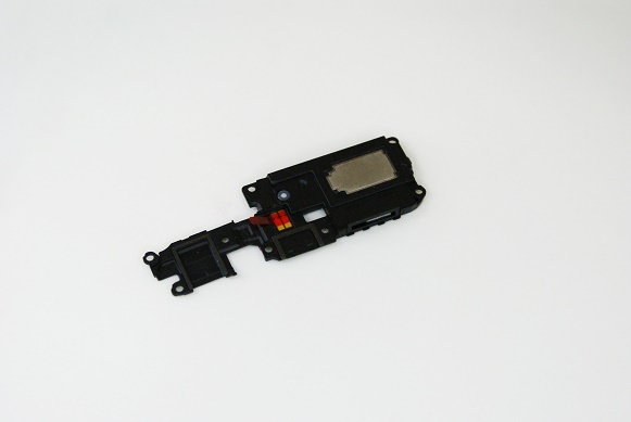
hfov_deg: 24.6
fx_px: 1448
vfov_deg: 16.6
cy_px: 211
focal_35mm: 82
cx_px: 316
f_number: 5.6
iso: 1600
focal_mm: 55
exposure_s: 1/160
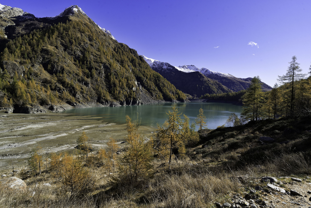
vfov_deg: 67.4
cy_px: 104
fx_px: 155
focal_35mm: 18
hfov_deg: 90.0
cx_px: 156
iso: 160
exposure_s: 1/125
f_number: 11
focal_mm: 18
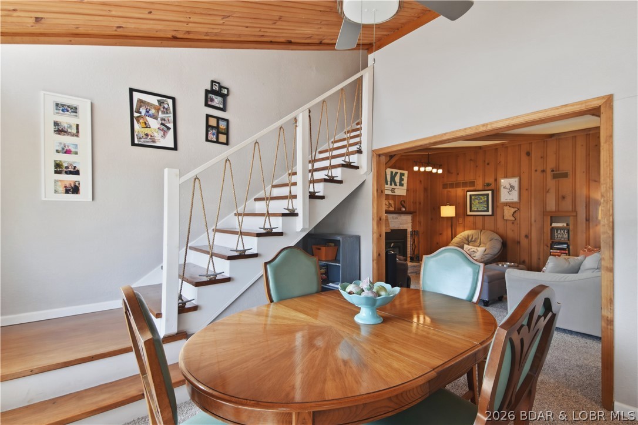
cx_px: 319
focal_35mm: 16
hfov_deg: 95.0
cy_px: 212
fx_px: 292
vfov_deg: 72.0
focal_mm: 11
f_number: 7.1
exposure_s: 1/15
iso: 200
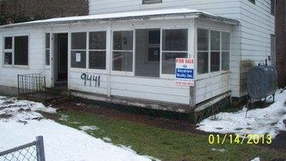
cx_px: 143
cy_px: 57
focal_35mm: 40
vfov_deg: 29.6
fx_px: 303
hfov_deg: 50.5
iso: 64
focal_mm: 7.54
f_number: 2.8
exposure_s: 1/320
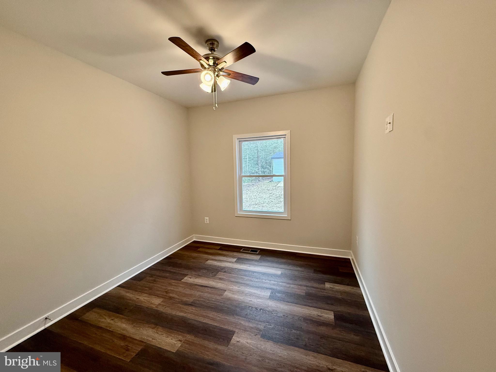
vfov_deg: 85.7
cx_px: 248
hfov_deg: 102.1
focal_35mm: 14
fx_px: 201
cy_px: 186
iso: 400
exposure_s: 1/120
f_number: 2.2
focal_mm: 2.22
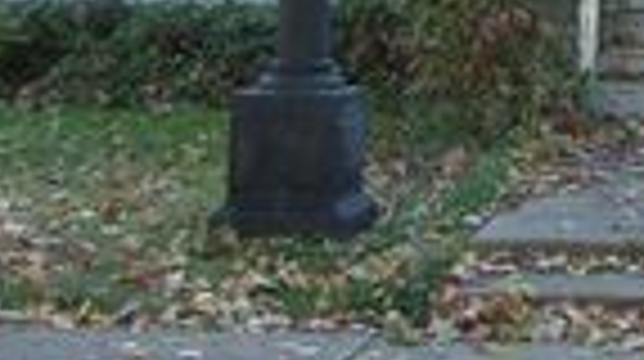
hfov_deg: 19.3
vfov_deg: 11.1
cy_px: -250
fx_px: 1757
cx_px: 829
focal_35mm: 103
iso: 80
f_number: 3
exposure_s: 1/56
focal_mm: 4.9
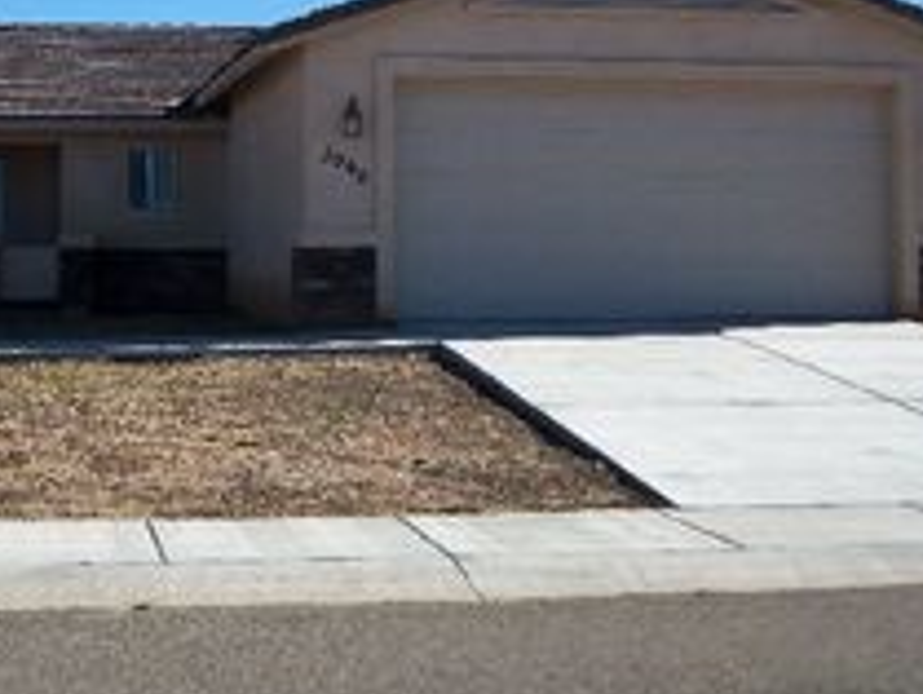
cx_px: 243
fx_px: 1681
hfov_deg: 30.3
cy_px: 172
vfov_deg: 23.1
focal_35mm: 63
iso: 64
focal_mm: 6.8
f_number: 4.3
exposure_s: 1/500
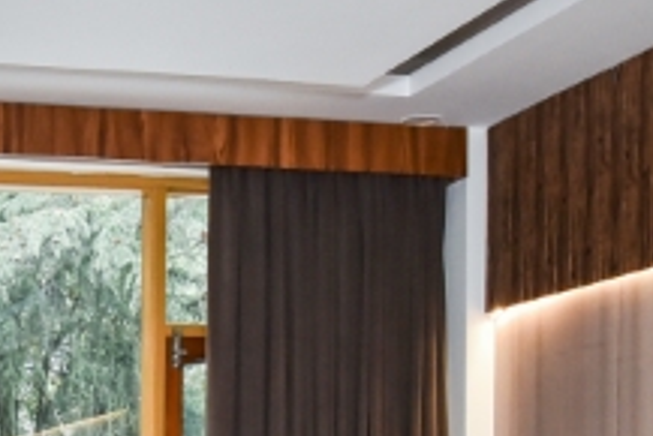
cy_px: 567
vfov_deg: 16.2
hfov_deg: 22.7
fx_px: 1452
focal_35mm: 80
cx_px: -191
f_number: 8
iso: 1000
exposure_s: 1/100
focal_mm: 16
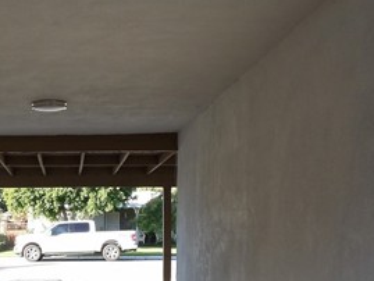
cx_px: 56
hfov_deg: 32.5
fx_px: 616
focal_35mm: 57
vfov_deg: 24.5
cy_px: 284
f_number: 3.2
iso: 100
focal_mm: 4.3
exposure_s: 1/156
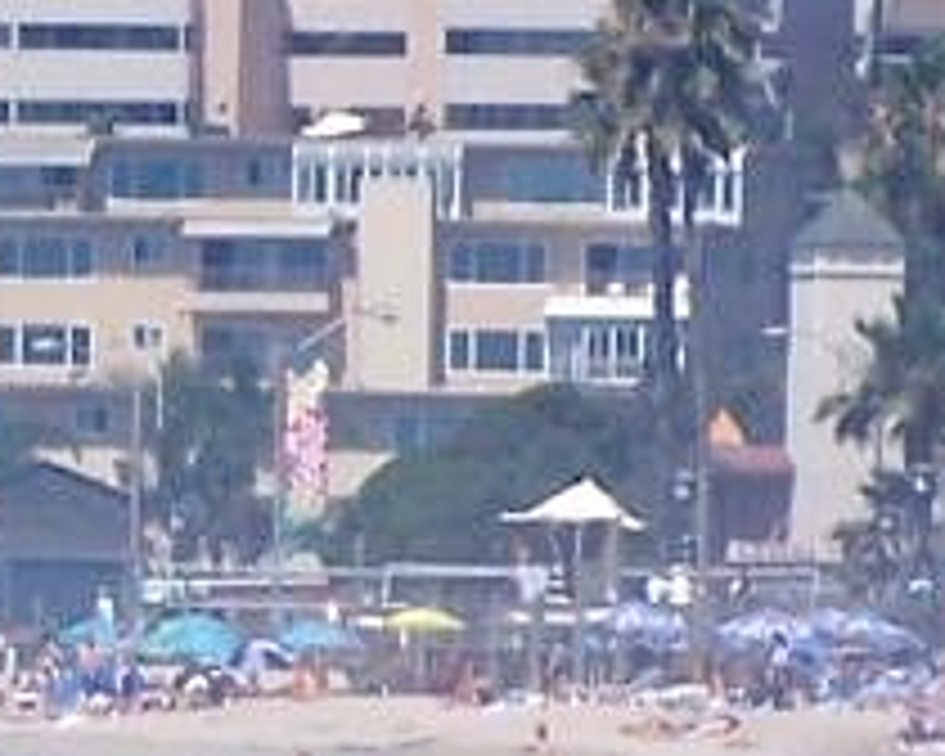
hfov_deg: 2.0
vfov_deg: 1.6
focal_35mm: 946
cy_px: 536
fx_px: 26458
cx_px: -1076
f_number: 4.5
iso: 80
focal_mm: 26.4
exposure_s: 1/800
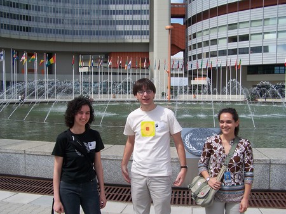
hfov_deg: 49.0
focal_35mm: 38
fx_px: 314
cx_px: 143
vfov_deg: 37.8
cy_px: 107
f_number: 4
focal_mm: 6.3
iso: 80
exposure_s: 1/800
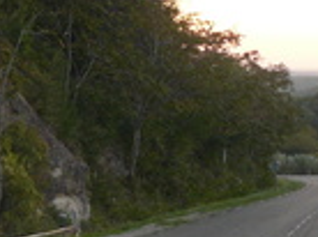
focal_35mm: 167
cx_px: 242
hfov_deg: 11.8
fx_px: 1531
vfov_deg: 8.8
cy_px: 9
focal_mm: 6
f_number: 2.8
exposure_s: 1/40
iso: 100
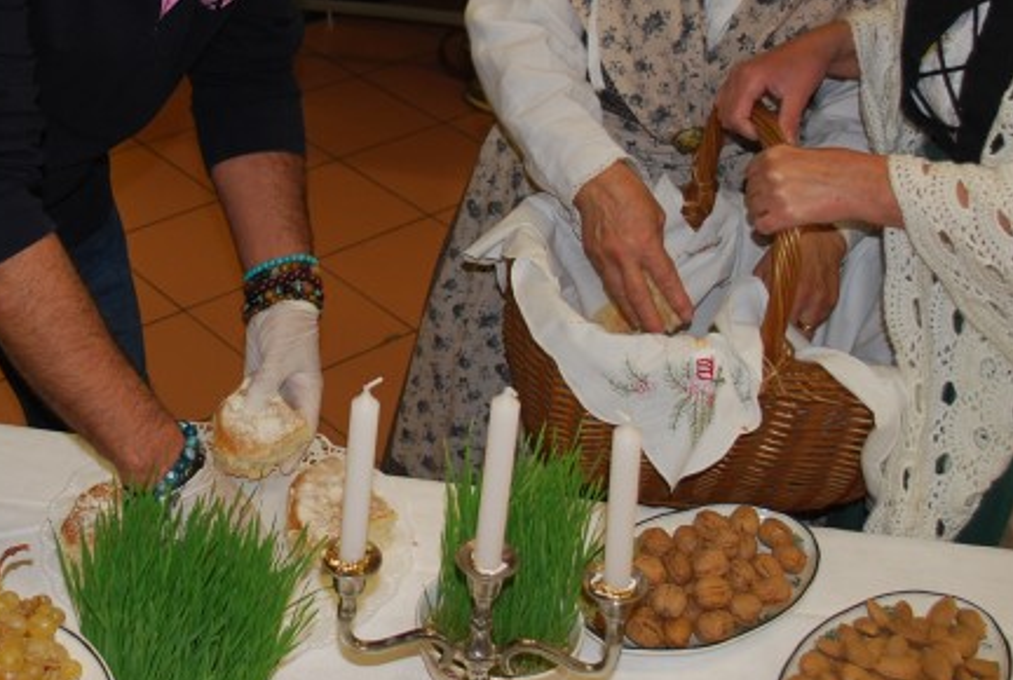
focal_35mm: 62
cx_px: 226
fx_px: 1748
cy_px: 136
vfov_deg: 21.7
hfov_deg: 31.6
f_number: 3.8
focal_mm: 20
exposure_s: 1/60
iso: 200
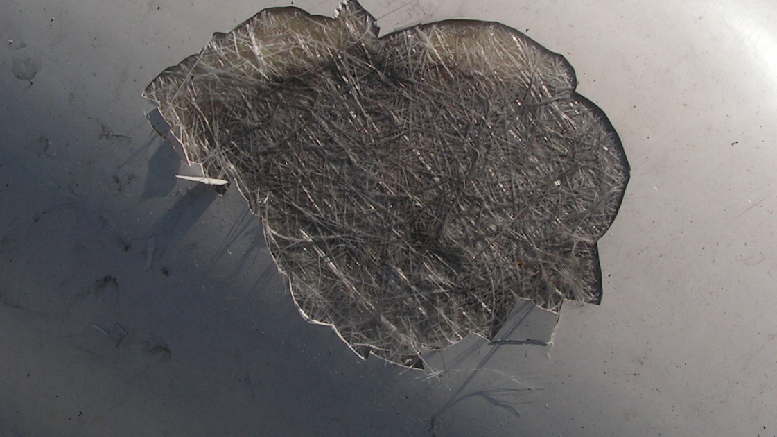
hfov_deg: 37.2
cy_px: 178
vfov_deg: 21.4
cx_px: 399
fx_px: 1154
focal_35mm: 56
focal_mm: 6
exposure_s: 1/1600
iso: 64
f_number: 4.8
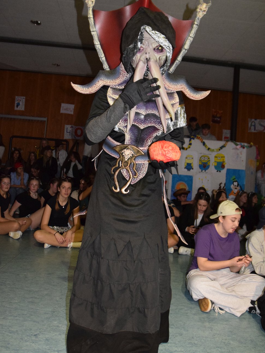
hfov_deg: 48.9
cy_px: 170
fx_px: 292
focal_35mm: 29
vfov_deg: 62.4
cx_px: 132
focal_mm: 17
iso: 2500
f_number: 2.8
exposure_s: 1/60
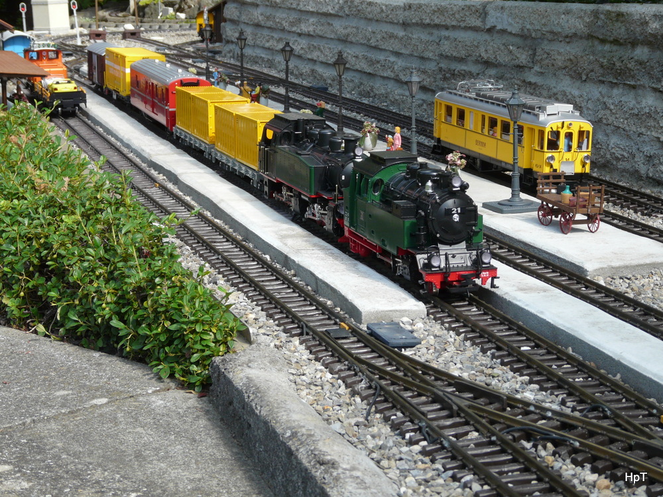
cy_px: 248
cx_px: 332
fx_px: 1475
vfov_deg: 19.1
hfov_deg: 25.3
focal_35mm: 77
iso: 100
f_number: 4
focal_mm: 12.6
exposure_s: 1/250
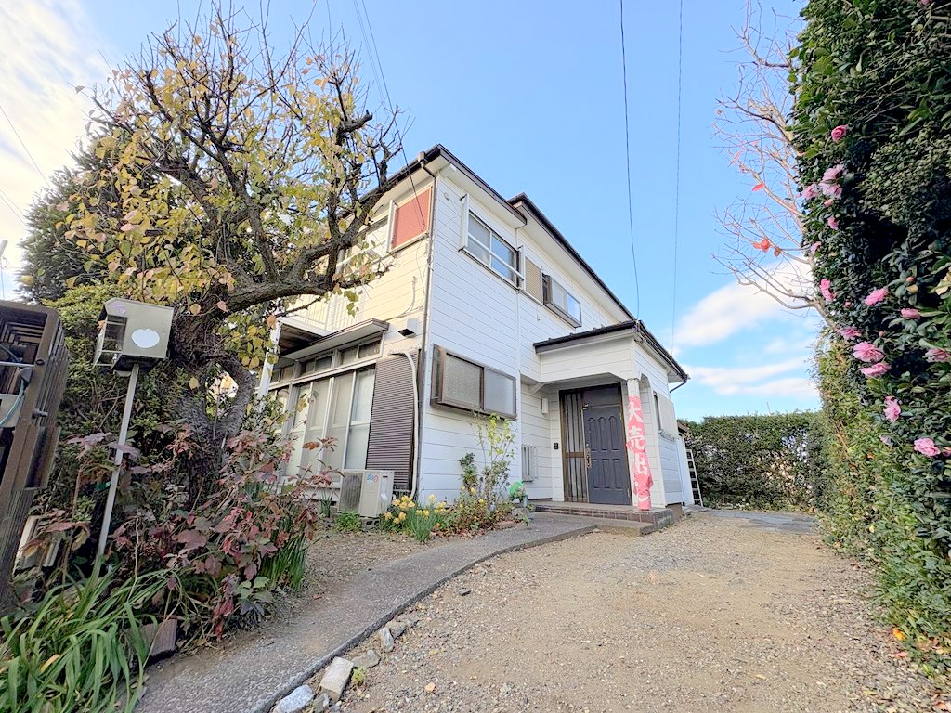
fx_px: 385
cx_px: 476
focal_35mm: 14
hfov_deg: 102.1
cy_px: 356
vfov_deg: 85.7
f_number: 2.2
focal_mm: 2.22
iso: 50
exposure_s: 1/421
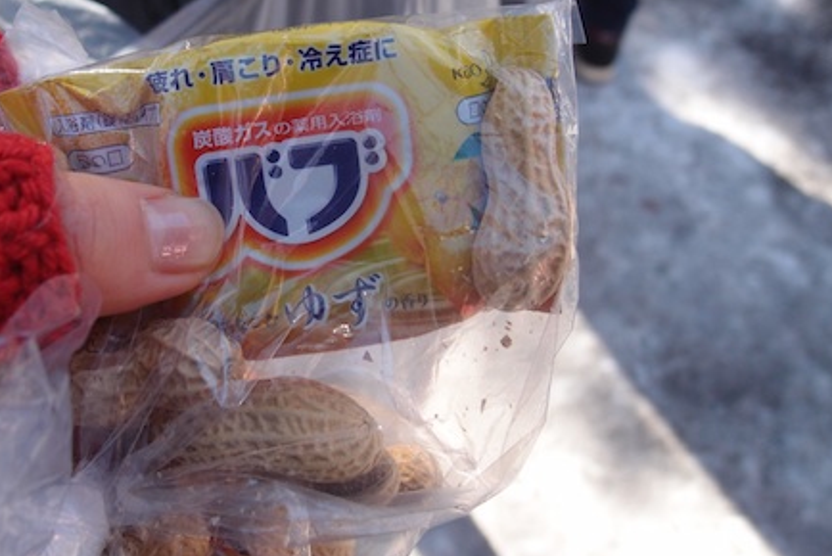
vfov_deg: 34.9
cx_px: 323
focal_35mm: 38
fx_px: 879
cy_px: 204
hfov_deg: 50.3
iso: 100
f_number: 2.5
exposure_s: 1/200
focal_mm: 6
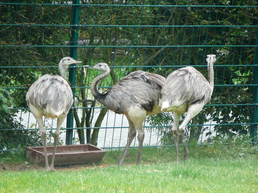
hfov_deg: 4.7
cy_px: 96
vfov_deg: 3.5
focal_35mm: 420
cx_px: 129
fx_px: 3129
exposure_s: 1/80
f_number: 3.7
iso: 200
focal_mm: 88.8
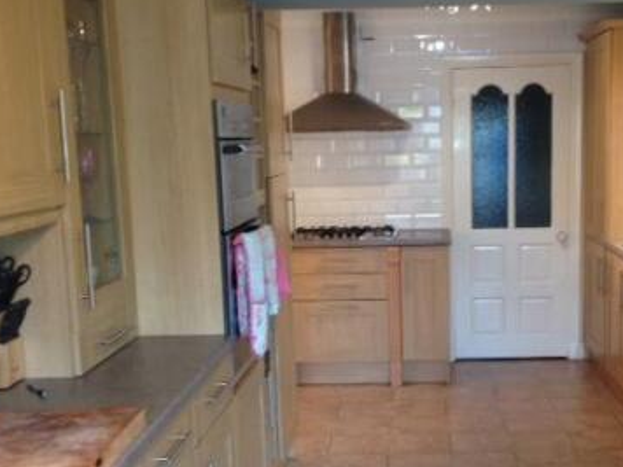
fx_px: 972
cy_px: 291
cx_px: 410
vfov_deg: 26.9
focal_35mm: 54
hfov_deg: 35.2
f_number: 2.4
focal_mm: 4.12
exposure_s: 1/20
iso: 125
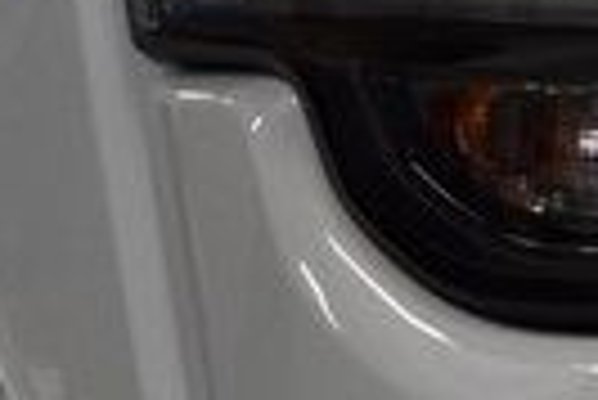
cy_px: -187
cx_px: 1174
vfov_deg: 2.7
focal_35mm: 505
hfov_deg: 4.0
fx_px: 8398
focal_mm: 70
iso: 1400
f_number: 9
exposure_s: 1/125
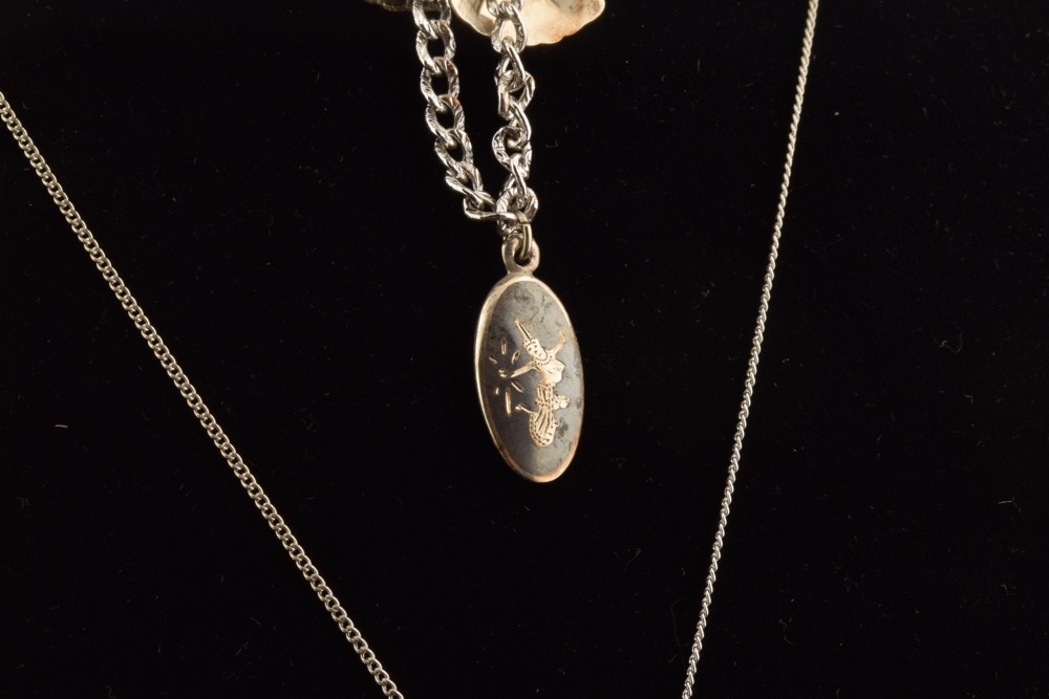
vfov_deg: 15.2
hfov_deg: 22.6
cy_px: 350
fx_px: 2623
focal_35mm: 90
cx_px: 524
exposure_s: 1/125
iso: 100
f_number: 25
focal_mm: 60
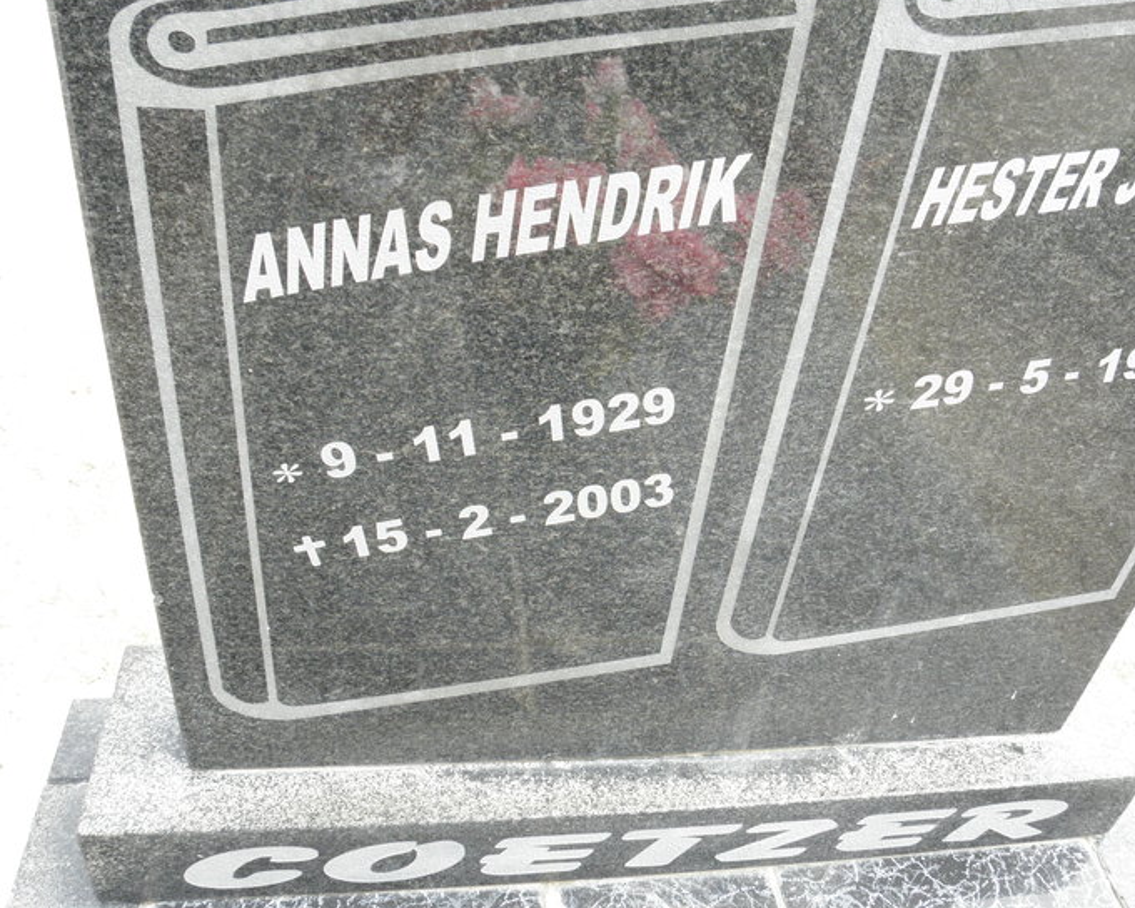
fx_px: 1041
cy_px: 476
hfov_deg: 57.1
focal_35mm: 31
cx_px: 628
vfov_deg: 47.1
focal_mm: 4.83
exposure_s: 1/125
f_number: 5.6
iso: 200
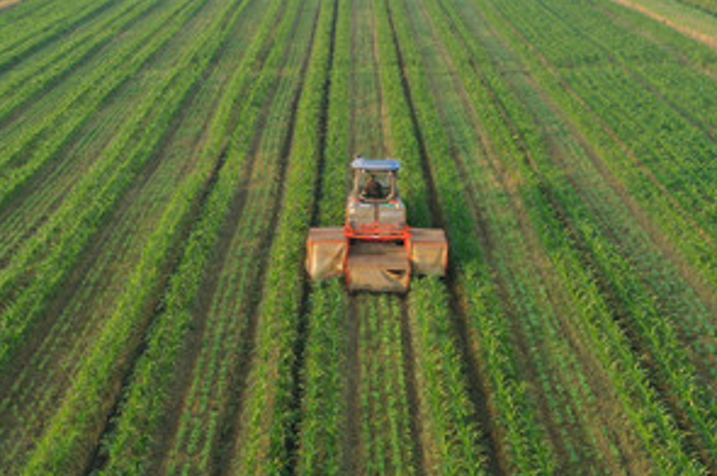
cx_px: 338
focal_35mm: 57
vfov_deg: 23.6
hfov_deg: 35.1
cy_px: 170
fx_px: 1134
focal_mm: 10.26
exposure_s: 1/120
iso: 100
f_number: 4.5
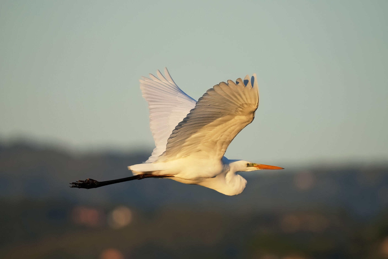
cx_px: 194
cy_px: 130
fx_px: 9699
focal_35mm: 900
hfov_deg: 2.3
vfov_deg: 1.5
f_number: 6.3
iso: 640
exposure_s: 1/2000
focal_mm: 600
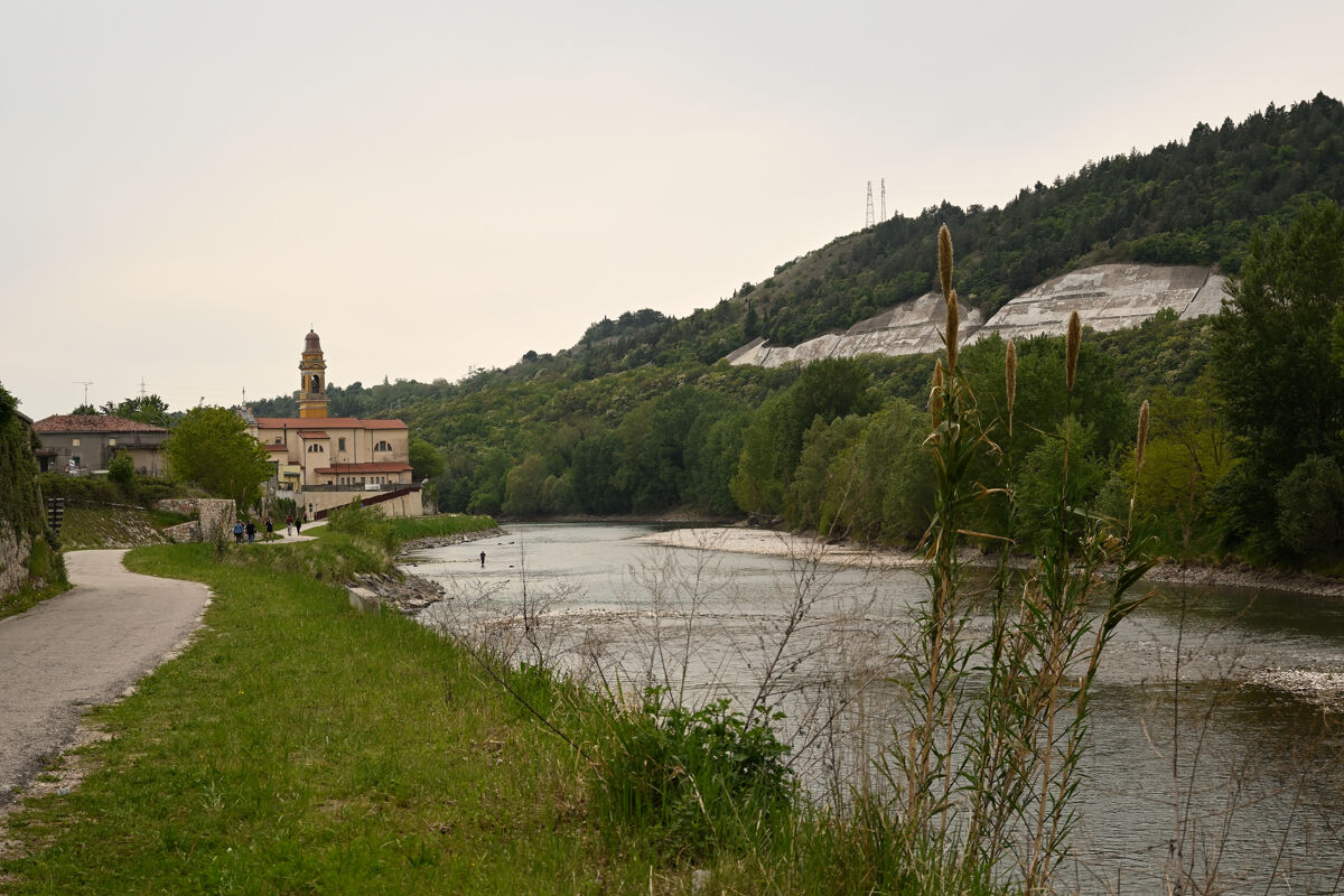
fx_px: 2296
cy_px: 448
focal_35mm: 62
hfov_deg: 32.6
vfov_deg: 22.1
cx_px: 672
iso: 200
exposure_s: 1/1000
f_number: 5.6
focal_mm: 41
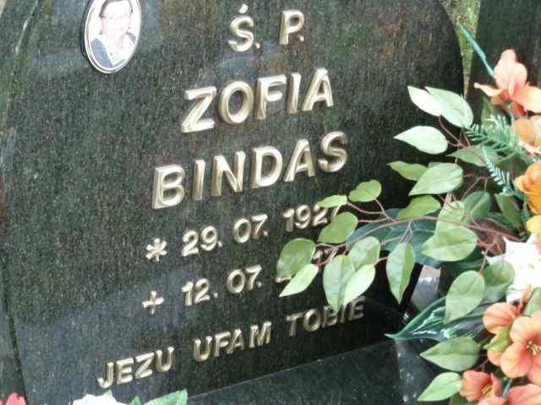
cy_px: 202
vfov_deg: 13.3
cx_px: 270
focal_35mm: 111
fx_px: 1735
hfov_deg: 17.7
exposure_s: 1/100
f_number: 4.4
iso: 640
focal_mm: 18.2
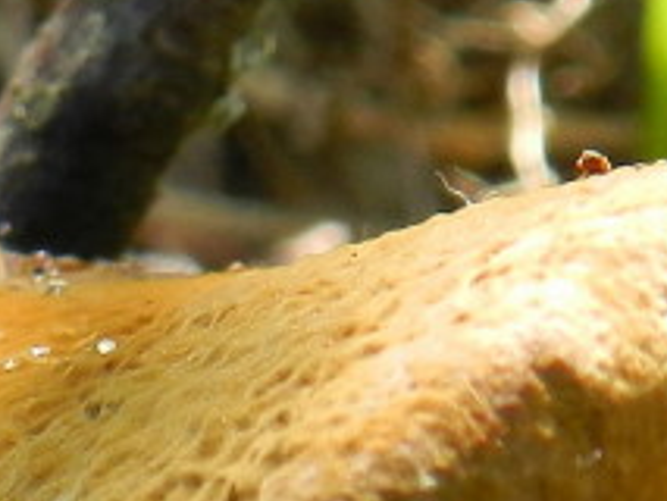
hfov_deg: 16.1
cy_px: 792
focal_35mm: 120
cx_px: 13
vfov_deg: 11.7
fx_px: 2314
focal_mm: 5.6
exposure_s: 1/100
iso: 160
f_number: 3.7
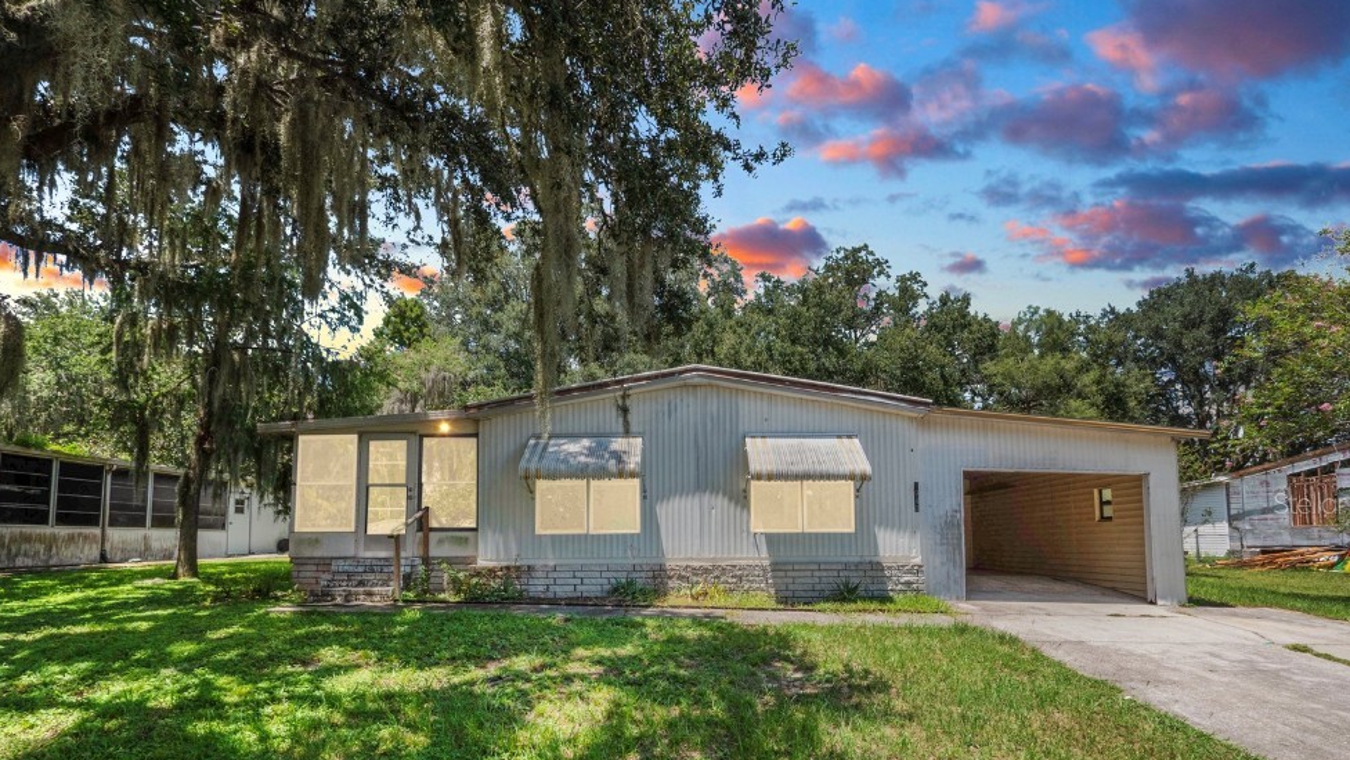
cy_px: 503
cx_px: 696
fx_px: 573
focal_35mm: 16
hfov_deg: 99.3
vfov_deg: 65.4
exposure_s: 1/200
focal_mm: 7
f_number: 11
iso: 250
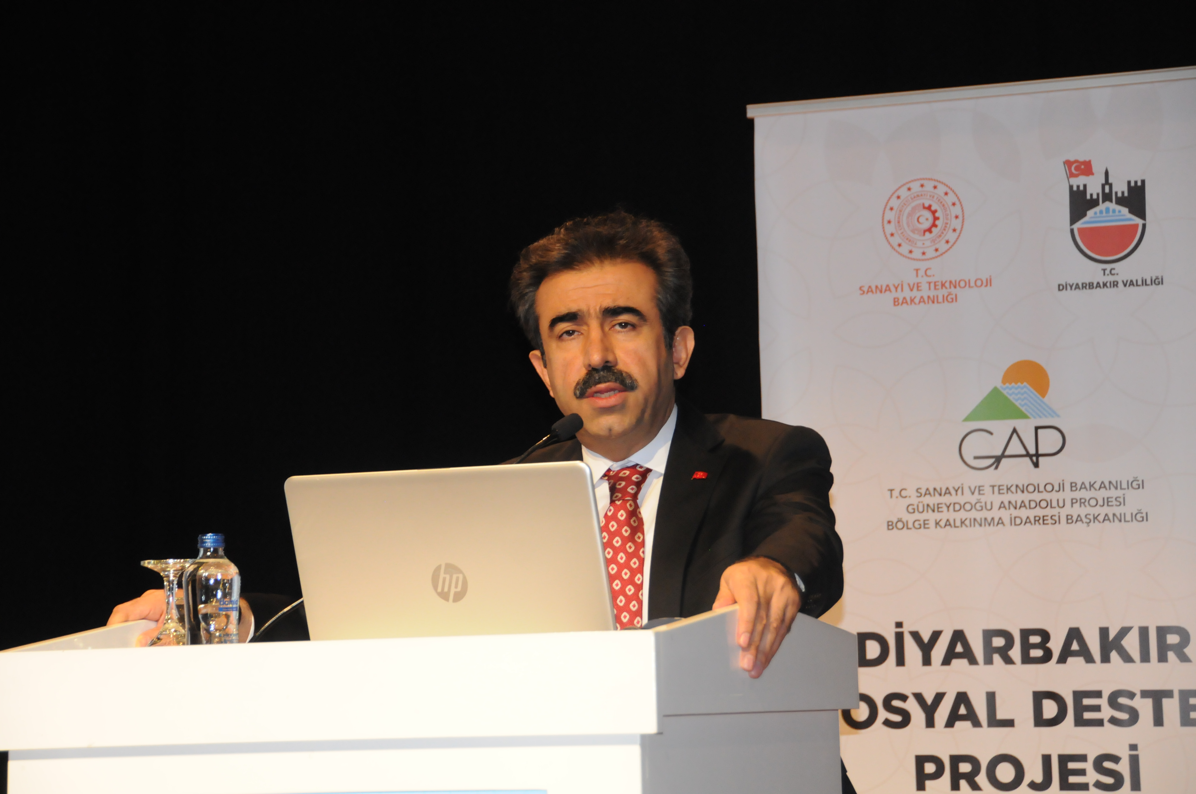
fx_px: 3733
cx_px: 598
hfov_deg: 18.2
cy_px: 397
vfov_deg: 12.1
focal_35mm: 112
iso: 1600
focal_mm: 75
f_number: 5.6
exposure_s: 1/60
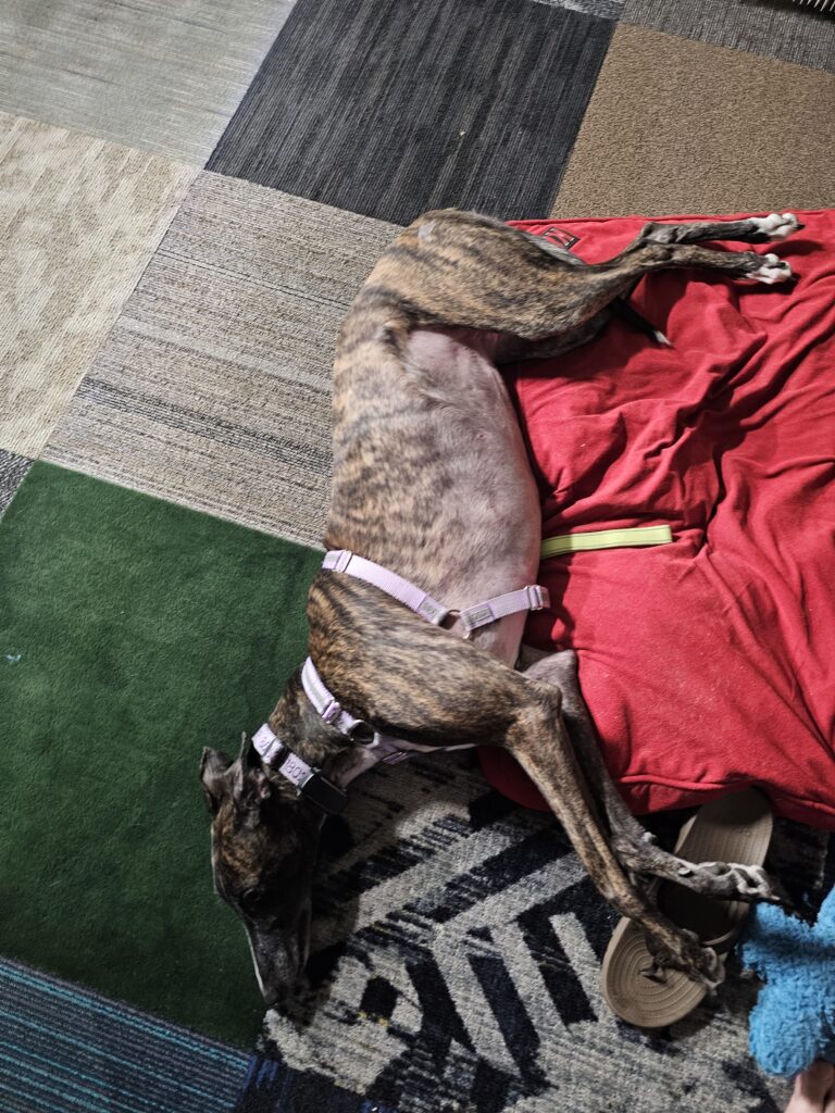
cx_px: 418
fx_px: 740
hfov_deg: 58.9
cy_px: 556
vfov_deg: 73.9
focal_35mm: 23
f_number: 1.7
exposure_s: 1/24
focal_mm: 6.3
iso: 640
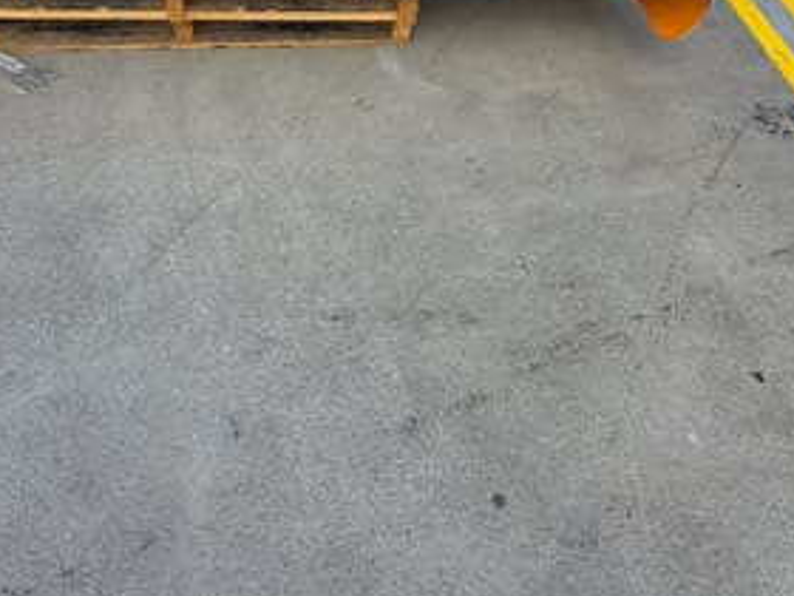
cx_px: 267
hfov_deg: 45.1
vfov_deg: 34.2
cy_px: 126
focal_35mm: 41
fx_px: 940
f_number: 1.7
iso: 25
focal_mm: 6.3
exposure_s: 1/359
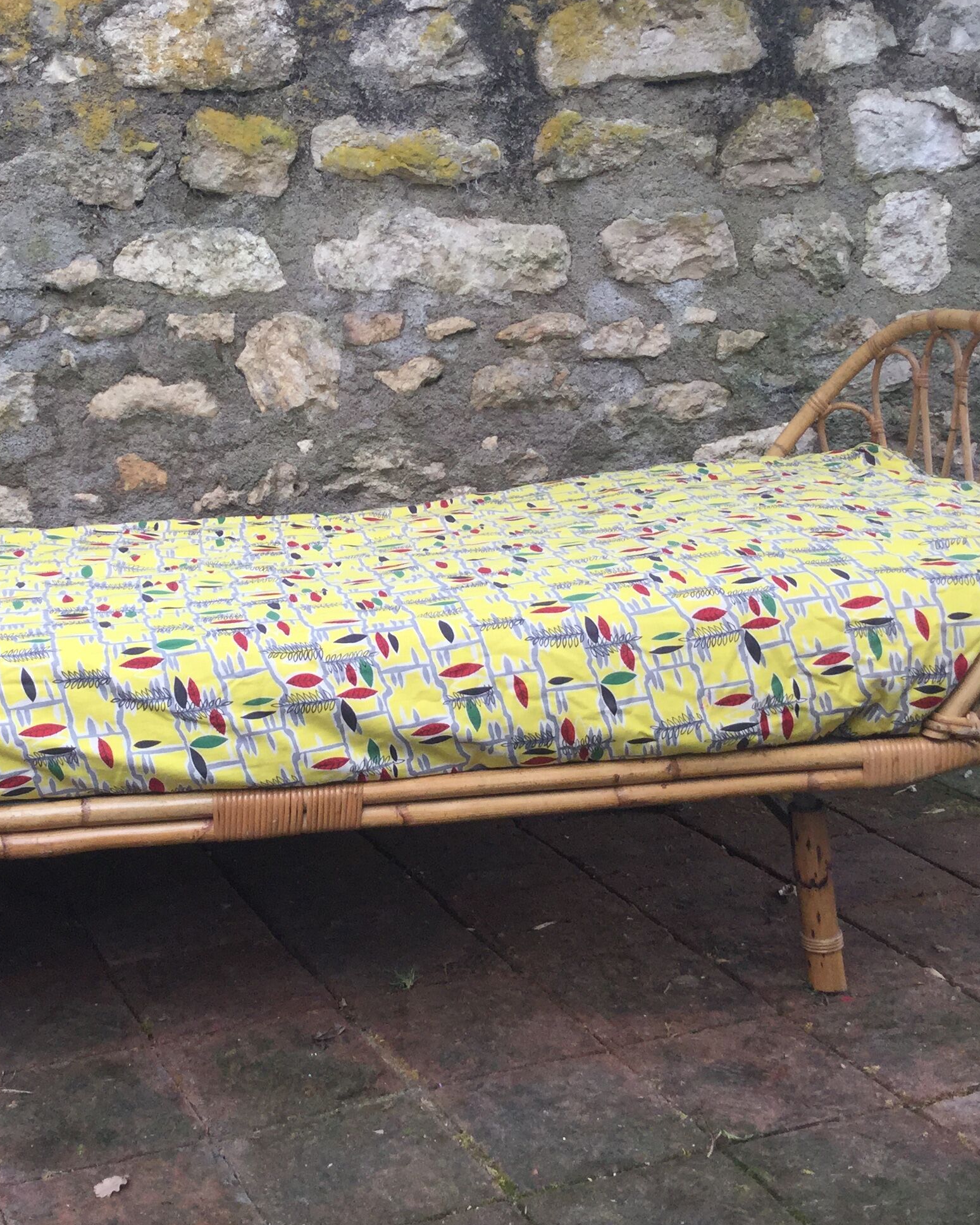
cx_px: 329
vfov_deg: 36.6
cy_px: 526
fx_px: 1849
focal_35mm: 51
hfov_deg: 29.5
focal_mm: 3.3
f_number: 2.4
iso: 50
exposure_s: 1/100
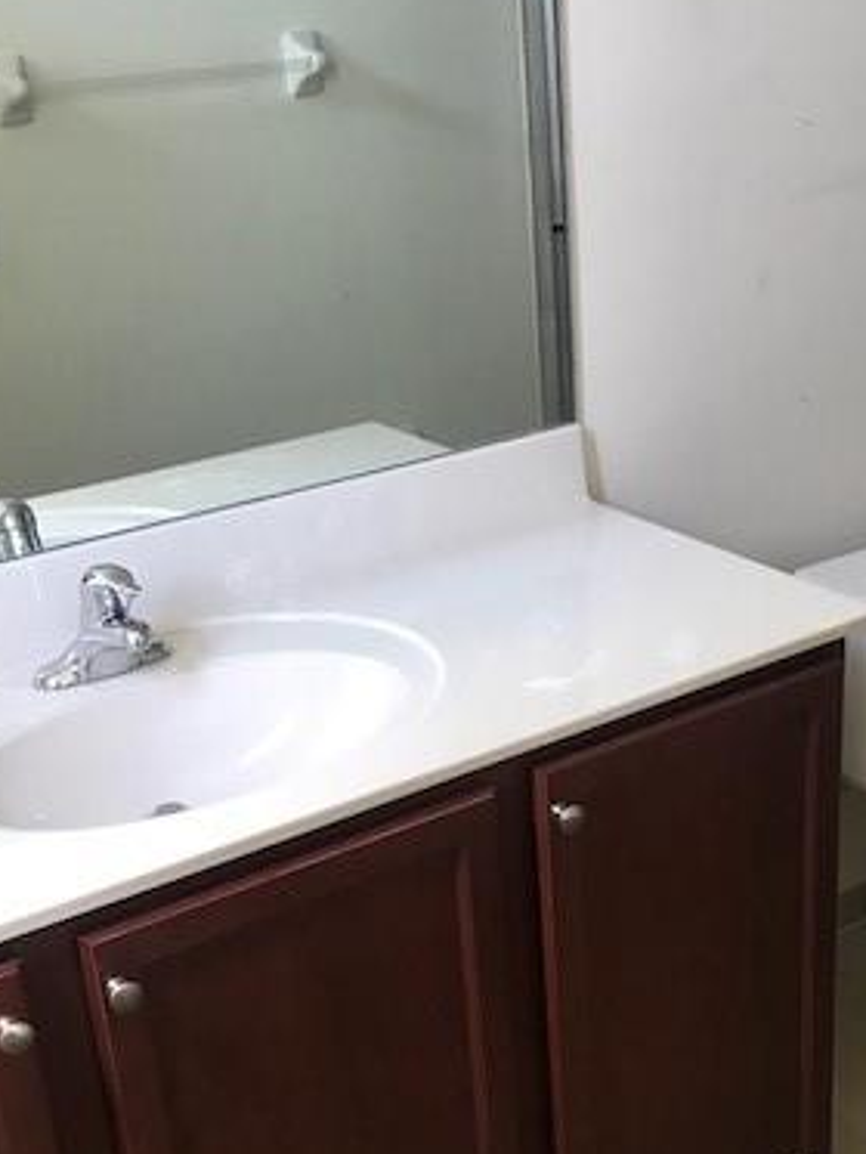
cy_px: 699
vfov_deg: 39.5
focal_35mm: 48
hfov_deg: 30.2
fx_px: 1600
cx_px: 523
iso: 40
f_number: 1.8
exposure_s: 1/17
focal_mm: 3.99
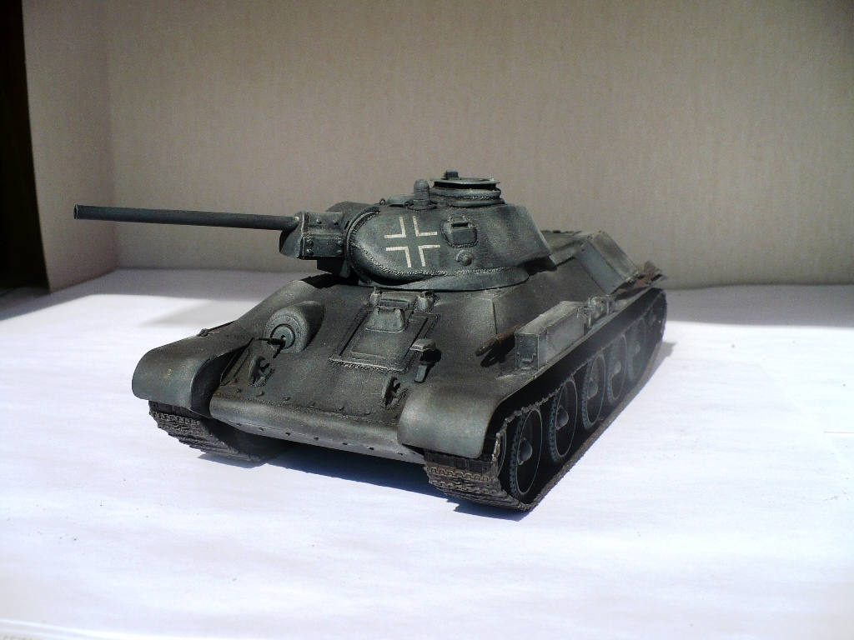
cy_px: 320
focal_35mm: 37
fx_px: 913
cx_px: 427
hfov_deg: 50.1
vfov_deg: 38.7
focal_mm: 6.1
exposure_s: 1/250
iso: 100
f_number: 8
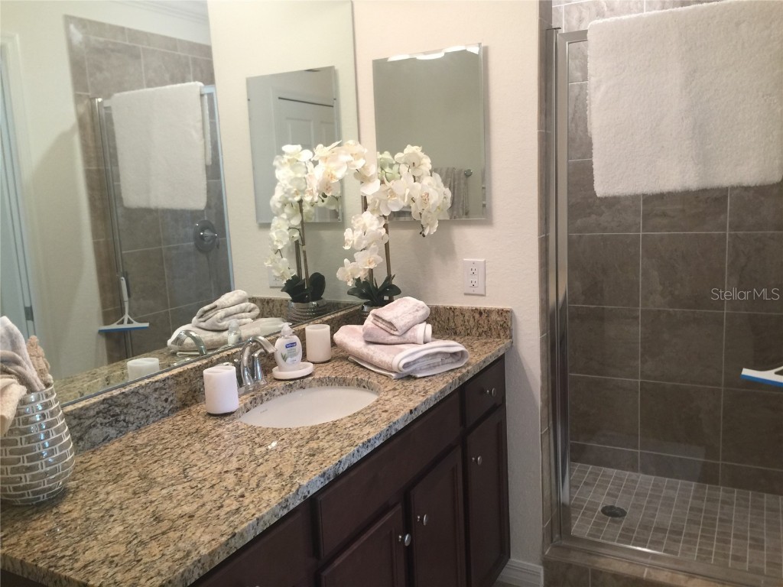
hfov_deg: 61.7
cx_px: 392
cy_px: 294
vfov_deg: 48.2
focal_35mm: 29
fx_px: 656
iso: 32
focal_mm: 4.15
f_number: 2.2
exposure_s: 1/15
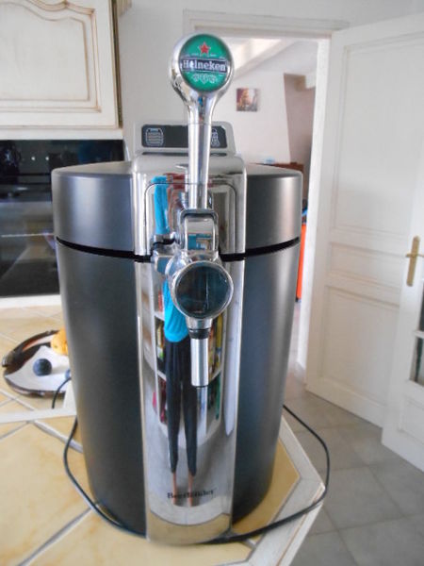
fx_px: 425
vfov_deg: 67.3
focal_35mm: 26
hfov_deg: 53.1
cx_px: 212
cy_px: 283
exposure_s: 1/30
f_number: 3.4
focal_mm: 4.7
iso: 800
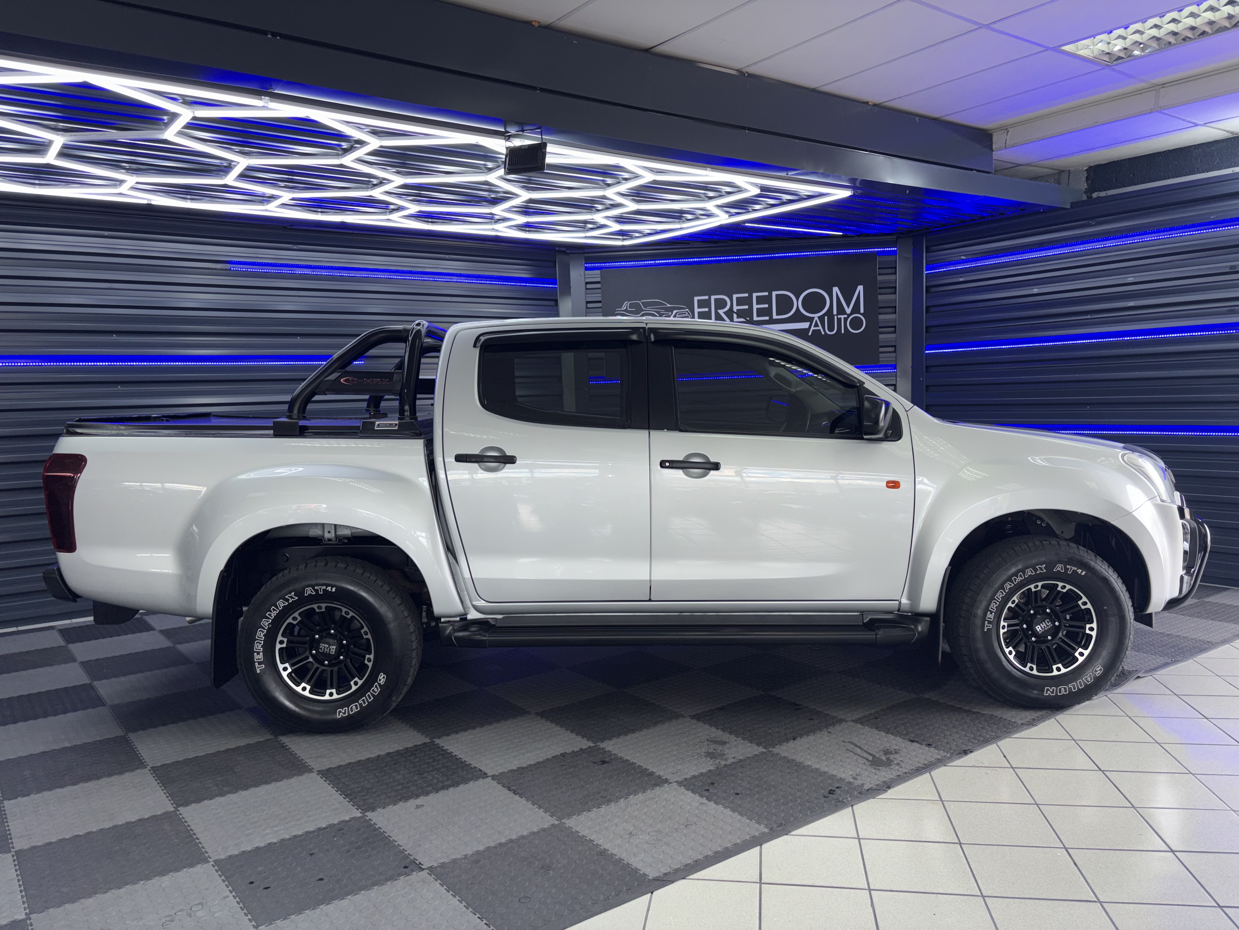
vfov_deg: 53.1
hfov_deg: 67.3
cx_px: 620
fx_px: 931
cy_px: 465
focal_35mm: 26
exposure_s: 1/100
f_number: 1.6
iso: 32
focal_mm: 5.96
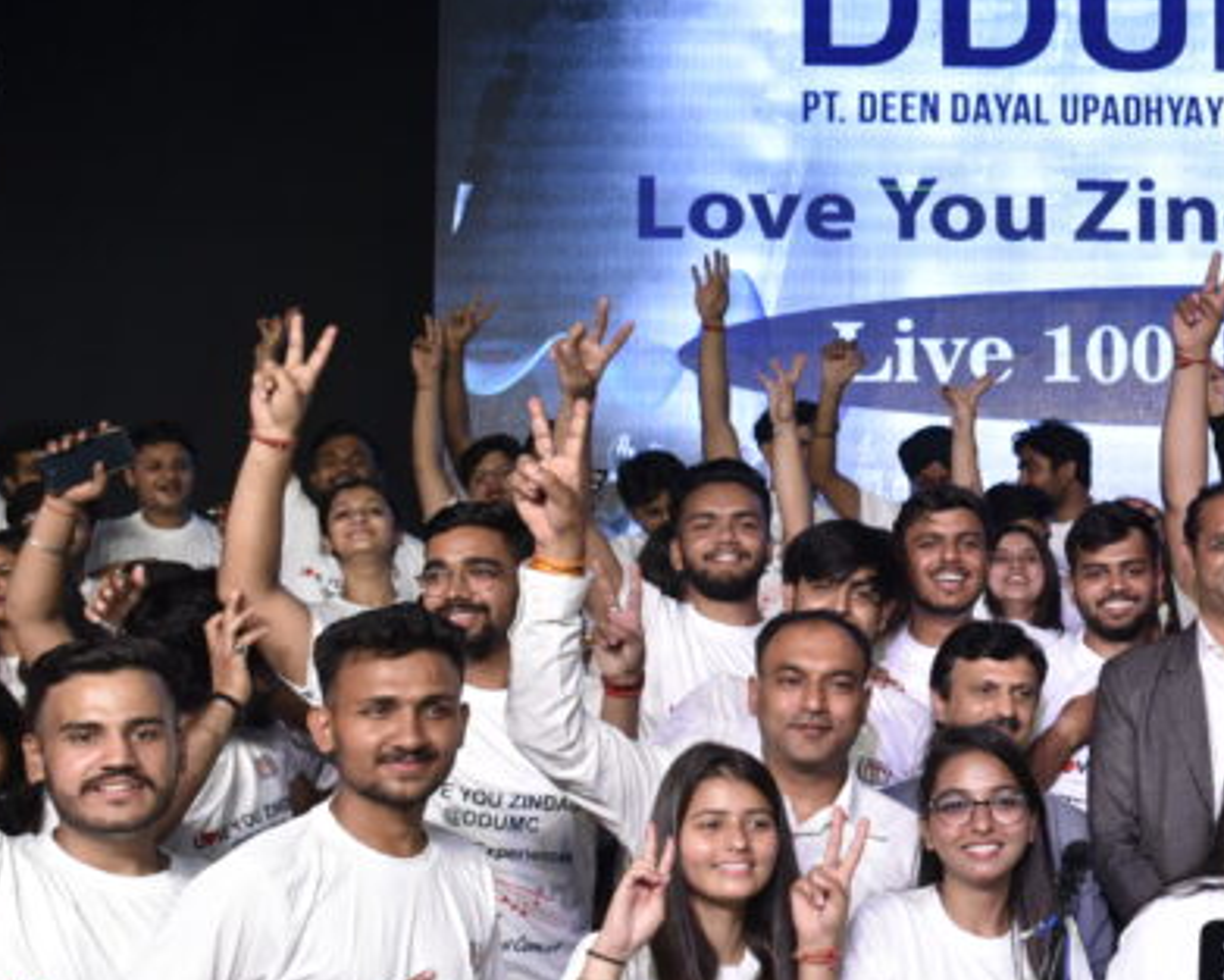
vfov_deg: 25.8
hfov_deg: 28.4
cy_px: 562
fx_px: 2138
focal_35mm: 59
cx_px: 1409
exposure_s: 1/125
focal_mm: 24
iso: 800
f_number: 5
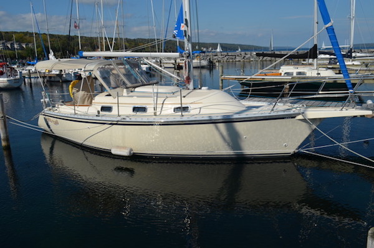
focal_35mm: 30
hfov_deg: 62.0
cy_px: 124
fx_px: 311
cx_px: 187
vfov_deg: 43.5
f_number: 9
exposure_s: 1/320
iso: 100
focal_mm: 20
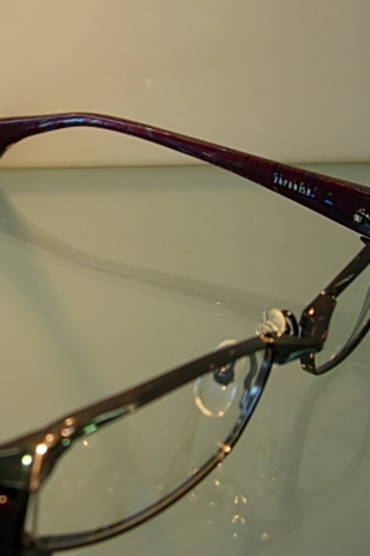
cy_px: 239
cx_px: 27
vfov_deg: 31.4
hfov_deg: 20.7
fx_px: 987
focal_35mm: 64
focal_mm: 7.8
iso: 64
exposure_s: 1/111
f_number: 2.8
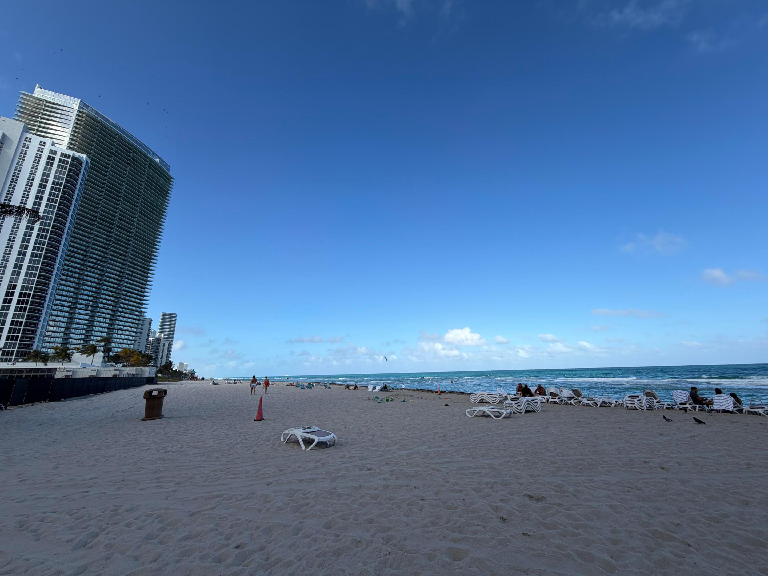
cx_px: 384
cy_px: 288
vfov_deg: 85.7
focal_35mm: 14
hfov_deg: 102.1
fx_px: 311
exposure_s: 1/799
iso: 20
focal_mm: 2.22
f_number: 2.2
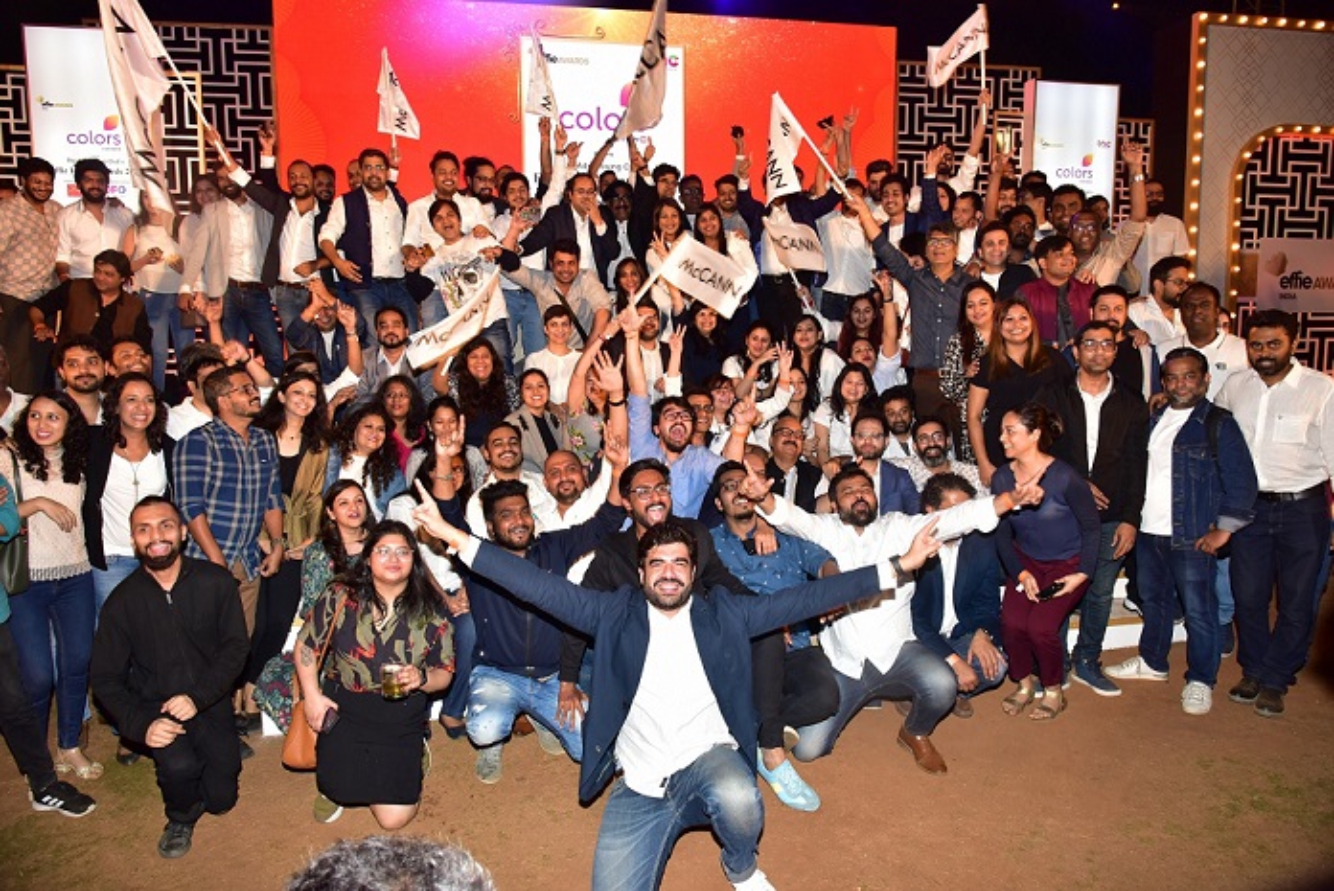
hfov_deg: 73.7
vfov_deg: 53.2
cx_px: 667
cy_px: 446
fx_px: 890
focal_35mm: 24
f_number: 6.3
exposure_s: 1/60
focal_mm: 24
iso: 800
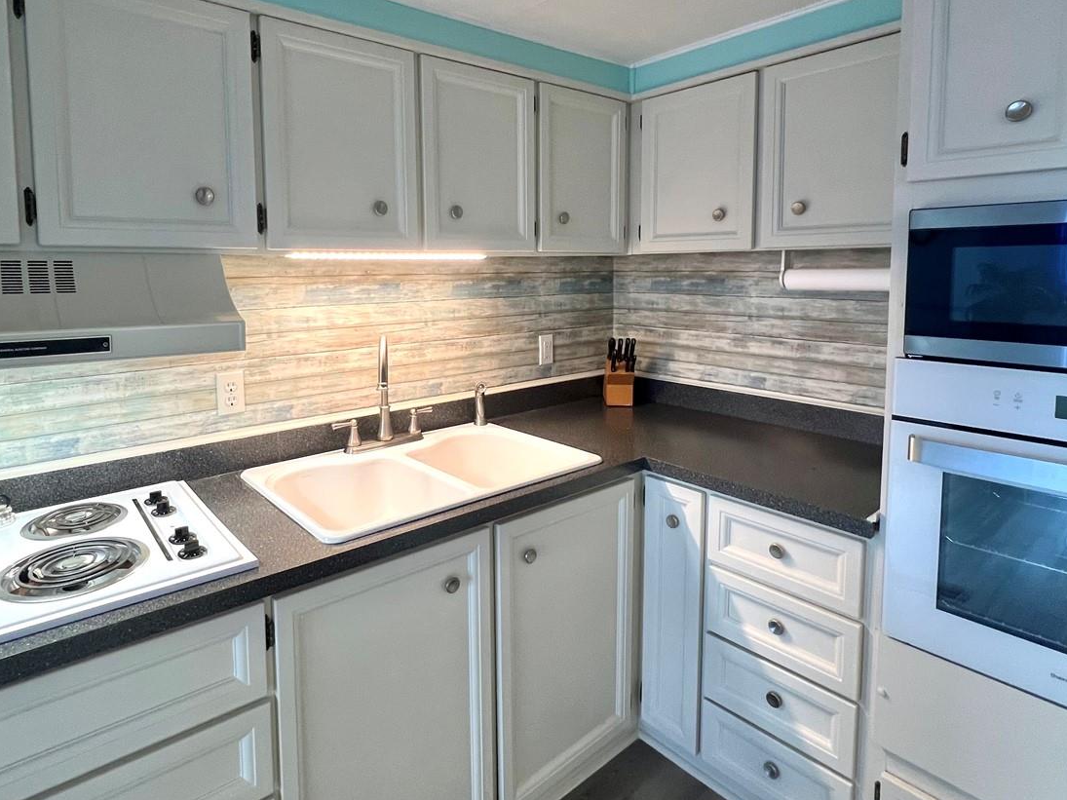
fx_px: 586
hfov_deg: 84.4
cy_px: 318
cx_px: 478
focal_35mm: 19
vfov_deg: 68.0
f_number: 1.8
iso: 200
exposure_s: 1/60
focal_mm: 1.57
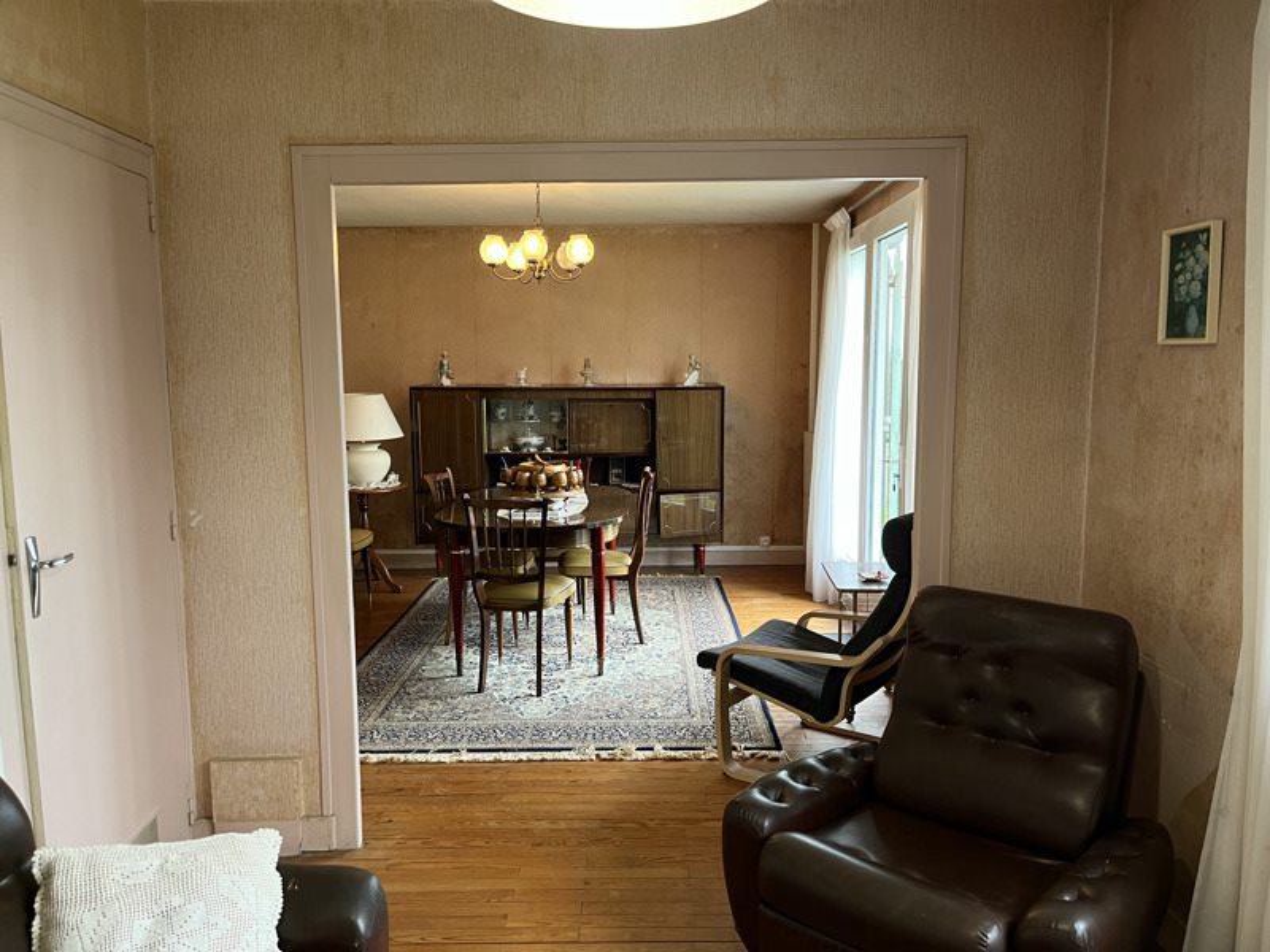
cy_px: 476
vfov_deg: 53.1
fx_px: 954
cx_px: 635
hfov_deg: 67.3
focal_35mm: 26
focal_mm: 5.1
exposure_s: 1/50
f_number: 1.6
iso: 100
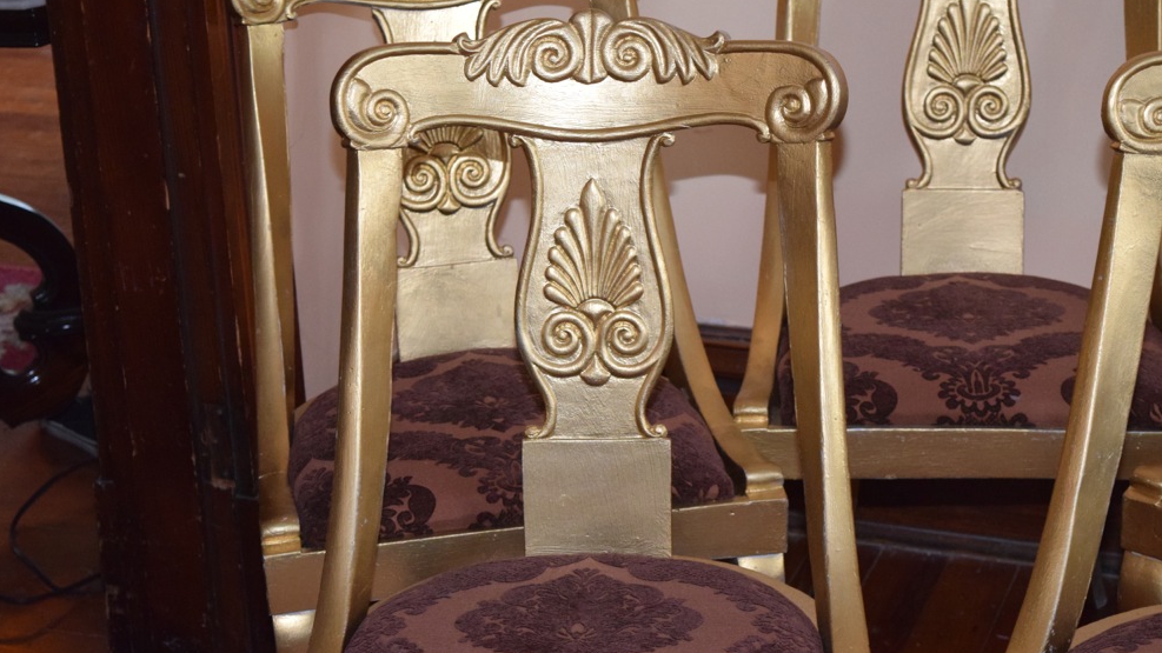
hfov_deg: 24.3
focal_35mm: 88
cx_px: 584
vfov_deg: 13.8
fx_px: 2697
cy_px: 305
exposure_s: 1/60
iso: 2800
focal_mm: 55
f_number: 5.6
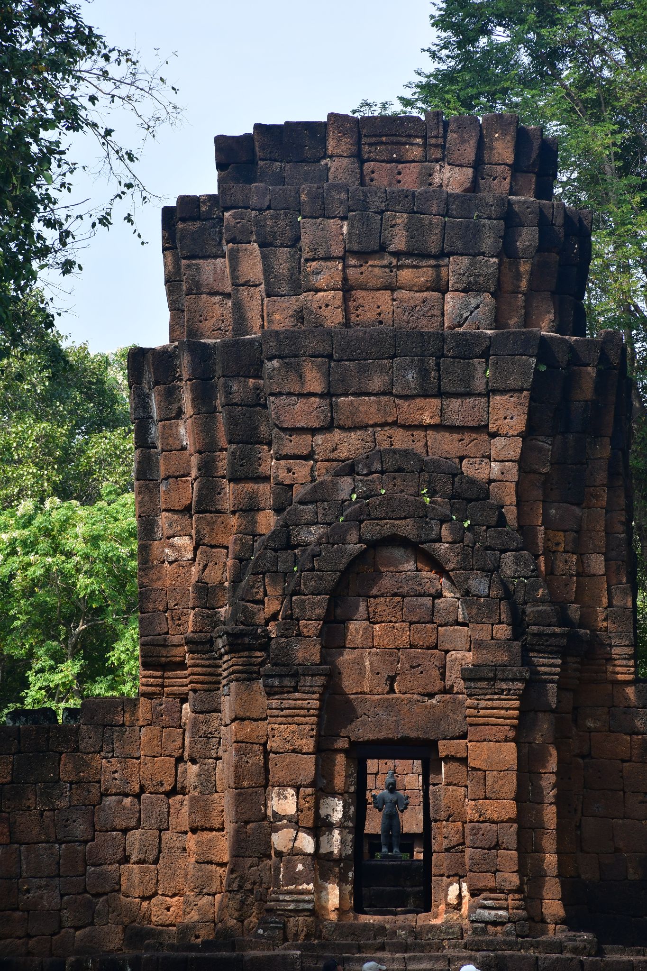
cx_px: 324
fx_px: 4691
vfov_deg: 11.8
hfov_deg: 7.9
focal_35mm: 174
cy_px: 486
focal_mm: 116
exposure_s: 1/250
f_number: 10
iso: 320
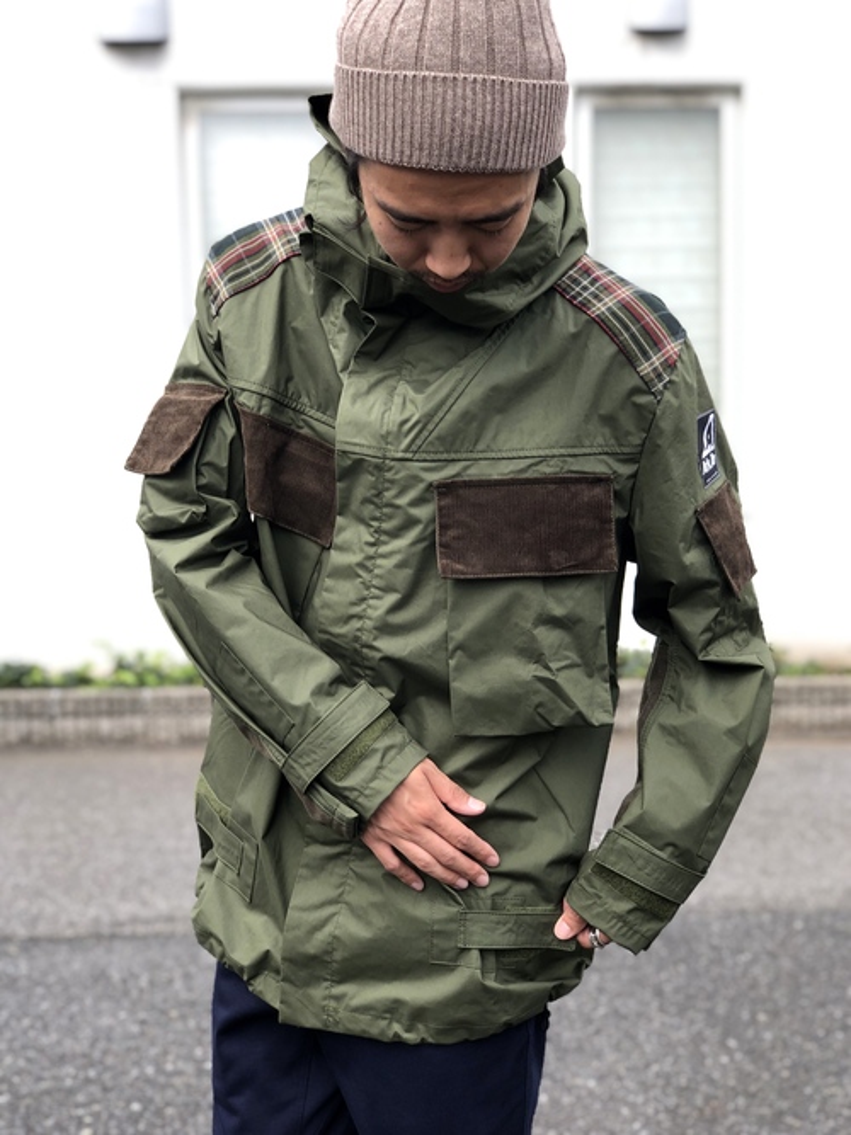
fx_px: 1705
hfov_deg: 28.0
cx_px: 426
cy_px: 568
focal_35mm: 52
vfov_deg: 36.8
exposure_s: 1/129
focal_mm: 6
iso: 16
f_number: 2.4
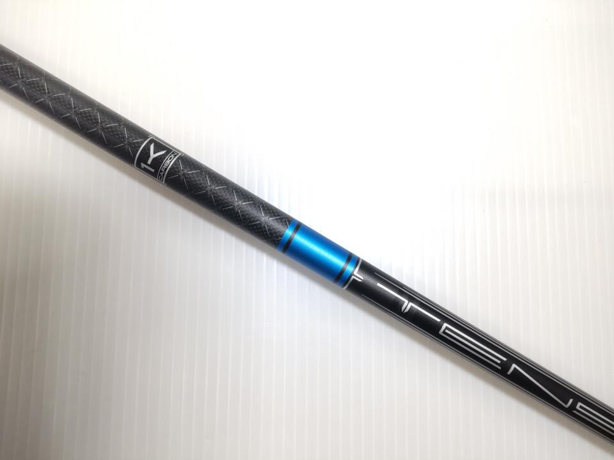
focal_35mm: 24
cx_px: 307
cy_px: 230
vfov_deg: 56.8
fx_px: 426
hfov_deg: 71.6
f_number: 2
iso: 87
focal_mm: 3.43
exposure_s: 1/60
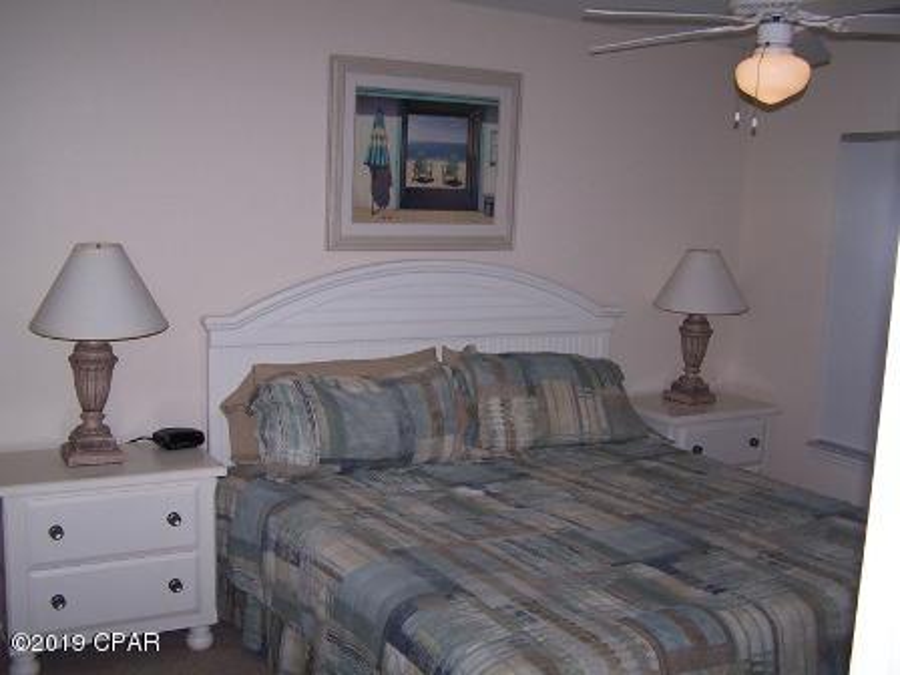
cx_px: 450
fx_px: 988
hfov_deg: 49.0
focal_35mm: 38
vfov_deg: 37.7
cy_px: 338
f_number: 2.8
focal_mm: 6.3
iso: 80
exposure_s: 1/500
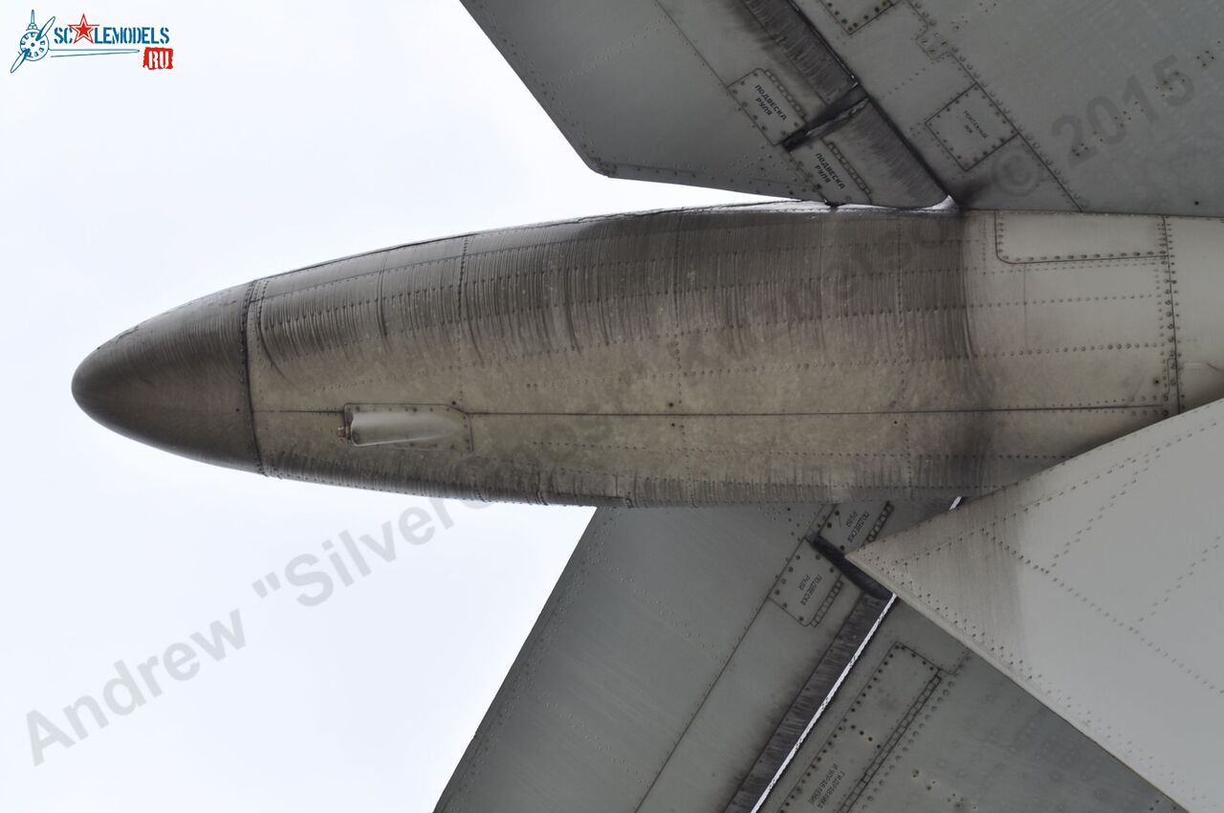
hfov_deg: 19.5
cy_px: 406
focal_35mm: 105
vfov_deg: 13.0
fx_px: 3565
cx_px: 612
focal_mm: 70
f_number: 8
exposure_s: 1/200
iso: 200
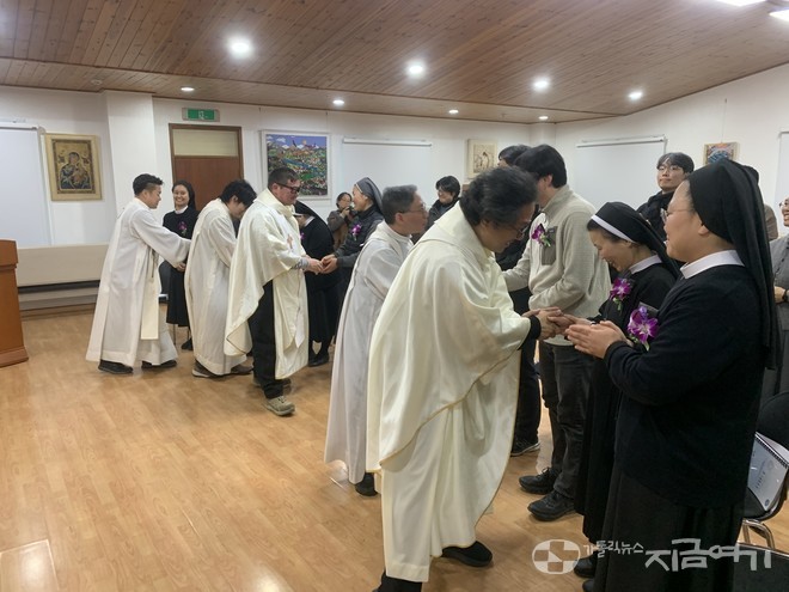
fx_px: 593
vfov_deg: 53.1
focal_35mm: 26
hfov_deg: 67.3
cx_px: 394
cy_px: 296
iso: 160
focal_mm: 4.25
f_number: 1.8
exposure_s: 1/60
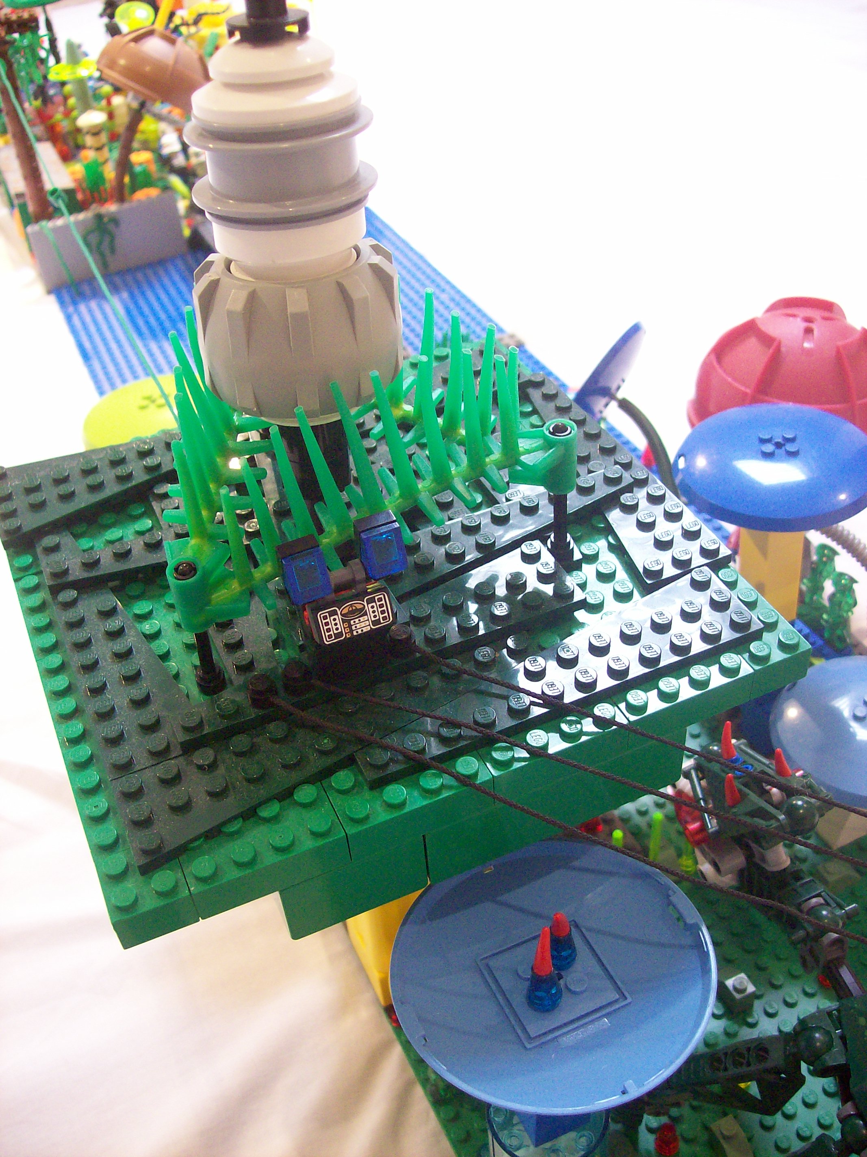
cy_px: 578
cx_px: 434
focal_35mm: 36
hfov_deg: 39.6
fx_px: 1203
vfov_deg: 51.4
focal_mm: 6
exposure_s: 1/26.5
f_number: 2.7
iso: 160
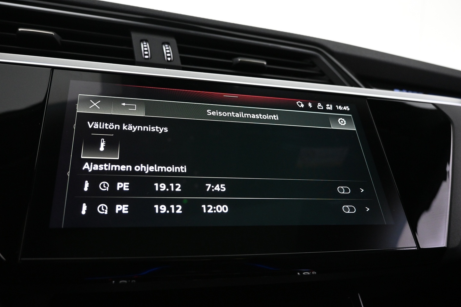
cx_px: 219
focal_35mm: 27
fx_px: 346
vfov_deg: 47.9
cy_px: 158
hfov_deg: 67.3
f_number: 3.5
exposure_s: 1/30
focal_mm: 16
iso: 1600
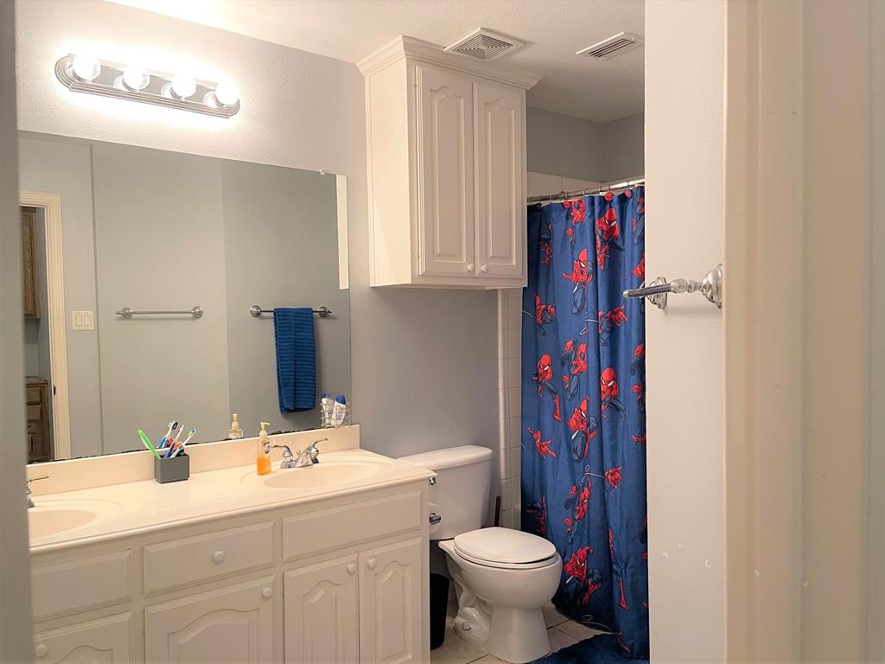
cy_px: 332
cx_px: 442
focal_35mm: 26
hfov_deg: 67.3
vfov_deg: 53.1
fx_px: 665
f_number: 1.6
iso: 200
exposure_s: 1/60
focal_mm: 5.1
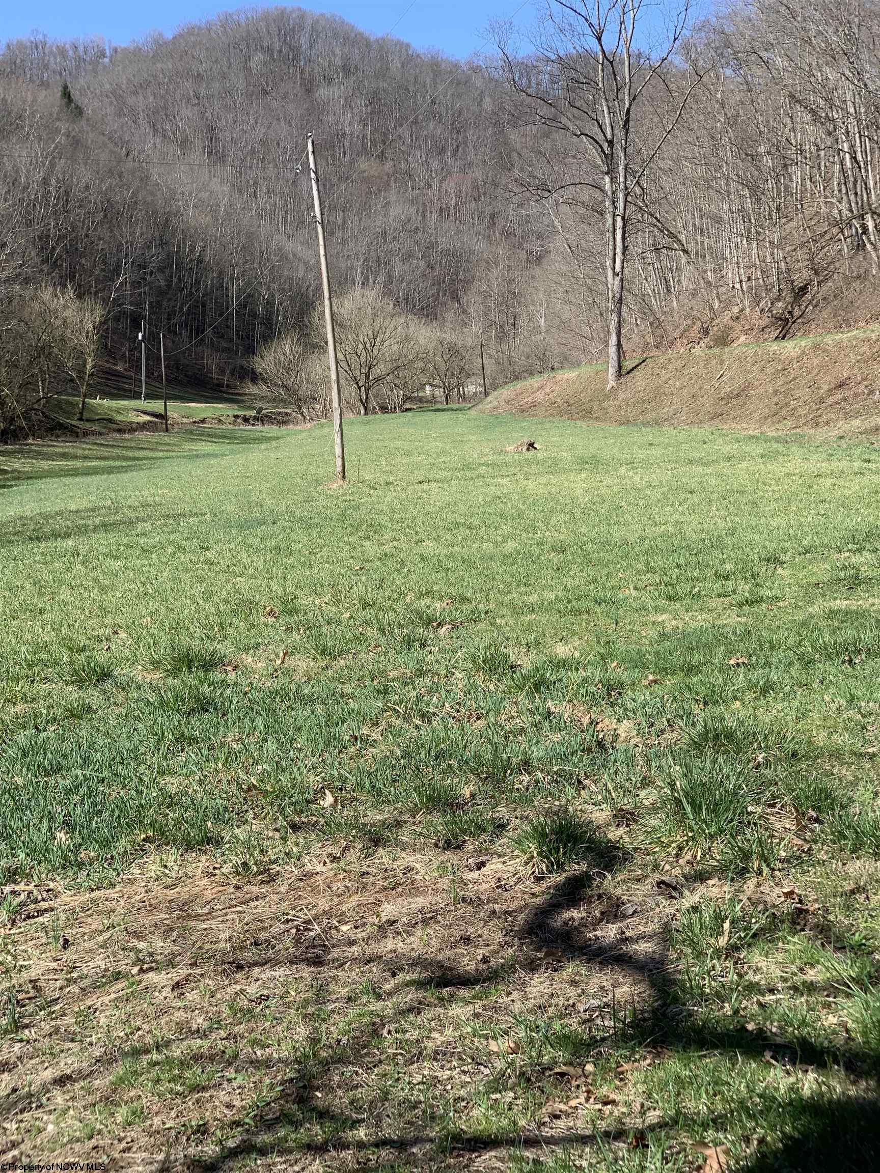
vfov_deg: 36.8
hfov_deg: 28.0
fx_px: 1763
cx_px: 440
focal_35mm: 52
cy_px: 586
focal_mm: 6
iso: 16
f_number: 2.4
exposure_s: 1/607
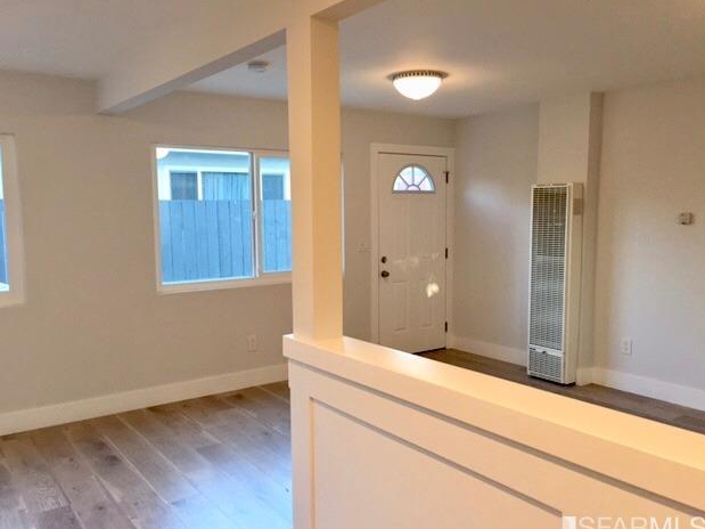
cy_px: 271
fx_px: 611
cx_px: 346
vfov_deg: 46.8
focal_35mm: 30
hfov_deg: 60.0
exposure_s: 1/30
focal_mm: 4.15
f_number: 2.2
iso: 40
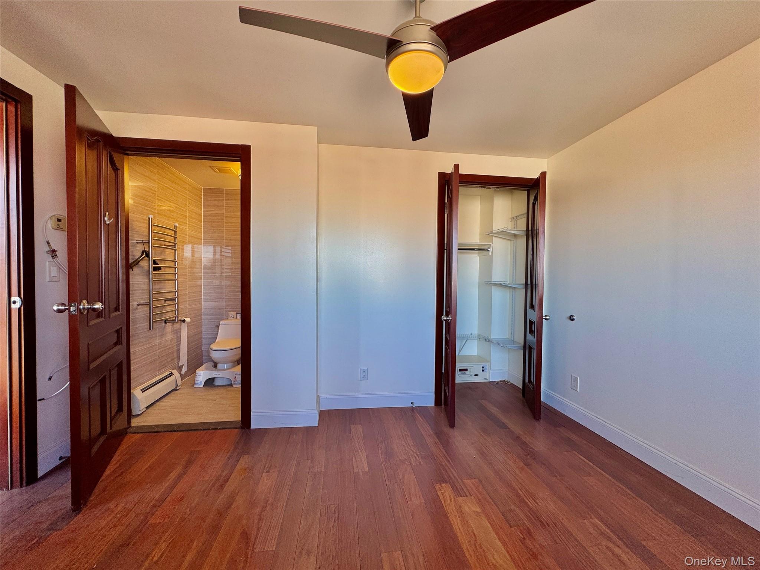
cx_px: 380
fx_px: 307
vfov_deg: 85.7
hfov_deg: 102.1
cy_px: 285
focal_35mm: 14
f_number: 2.2
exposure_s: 1/120
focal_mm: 2.22
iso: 80
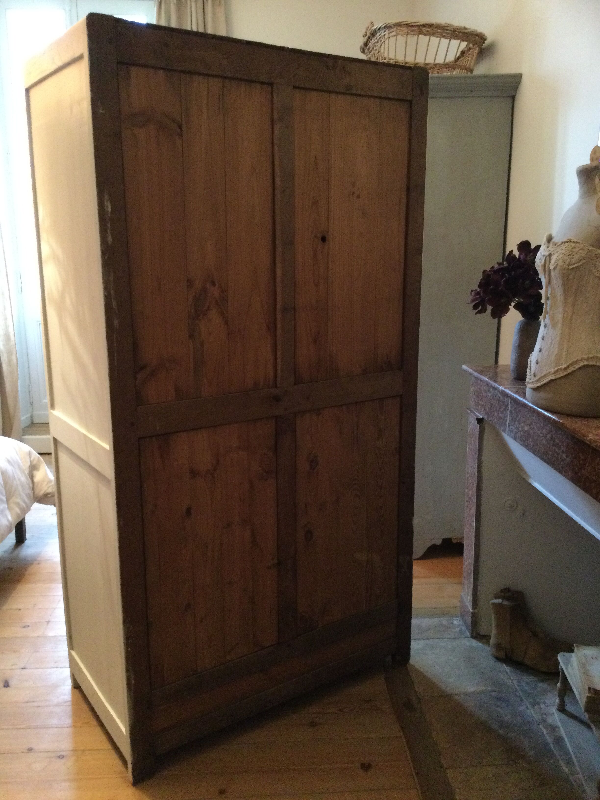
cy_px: 400
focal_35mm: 31
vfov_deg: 58.4
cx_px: 300
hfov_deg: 45.4
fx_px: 716
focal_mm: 3.3
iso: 500
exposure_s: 1/17
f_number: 2.4
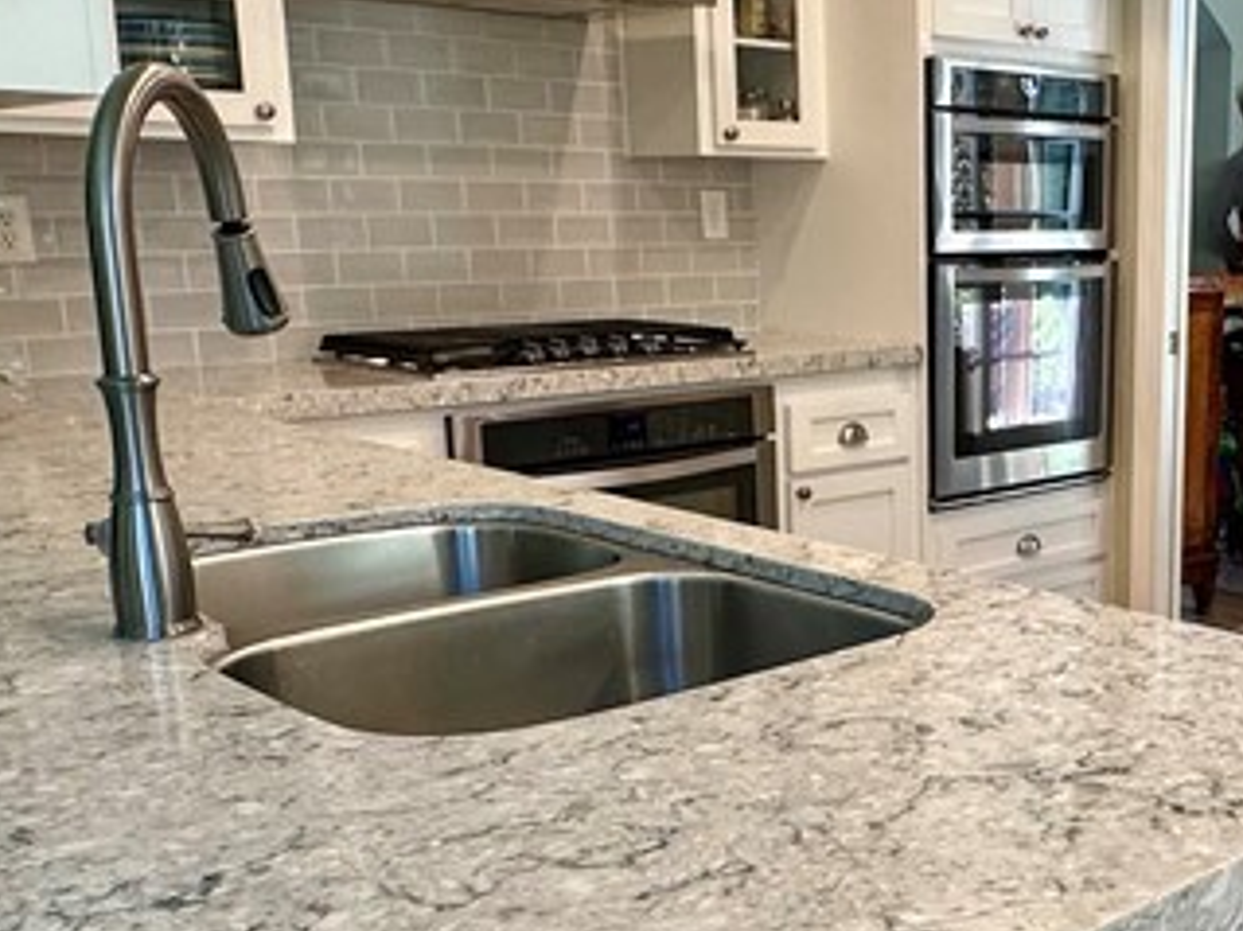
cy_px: 580
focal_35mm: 45
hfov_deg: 39.9
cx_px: 1040
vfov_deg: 32.0
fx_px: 1615
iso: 160
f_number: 2.2
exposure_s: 1/60
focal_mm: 2.22
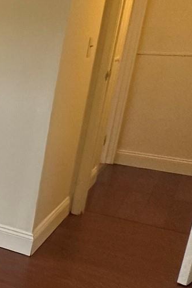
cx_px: -299
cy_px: 136
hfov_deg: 13.8
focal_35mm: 59
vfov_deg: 33.9
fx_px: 472
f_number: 2.2
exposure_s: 1/120
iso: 250
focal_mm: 2.22
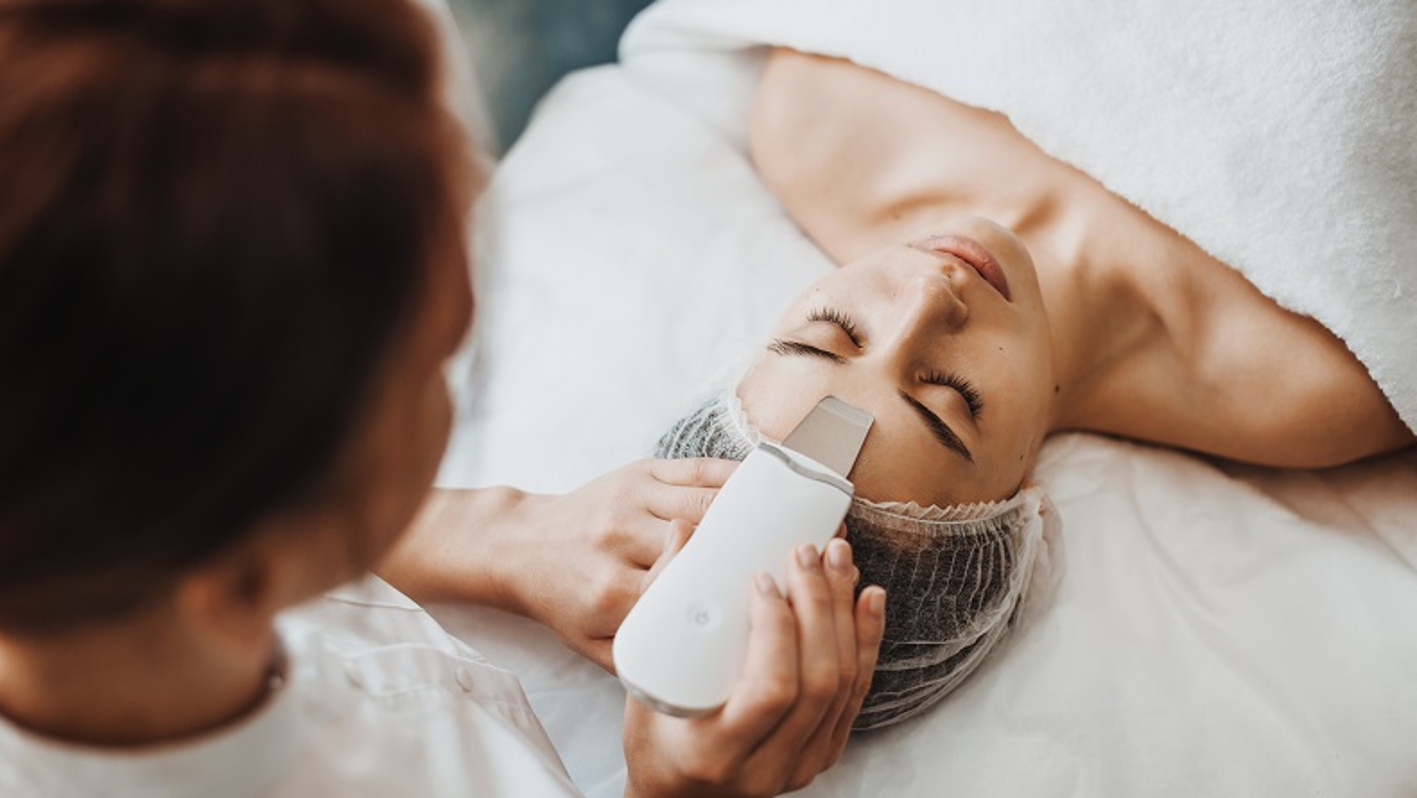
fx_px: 1992
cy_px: 465
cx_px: 712
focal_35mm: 53
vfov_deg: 22.6
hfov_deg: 39.2
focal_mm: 50
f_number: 2.5
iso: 320
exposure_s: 1/200
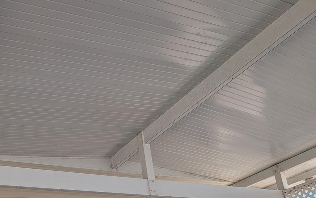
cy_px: 191
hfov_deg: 46.8
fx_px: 353
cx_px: 87
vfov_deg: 29.5
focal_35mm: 41
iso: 21
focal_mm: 6.9
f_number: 1.68
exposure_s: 1/4184
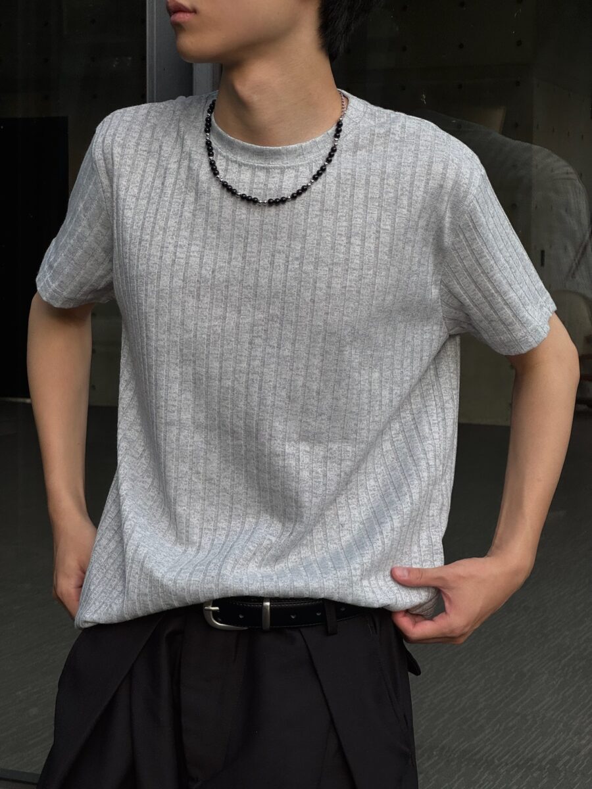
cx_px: 296
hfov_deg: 19.1
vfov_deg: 25.3
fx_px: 1756
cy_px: 394
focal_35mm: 77
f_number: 2.8
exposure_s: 1/99
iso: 50
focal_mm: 9
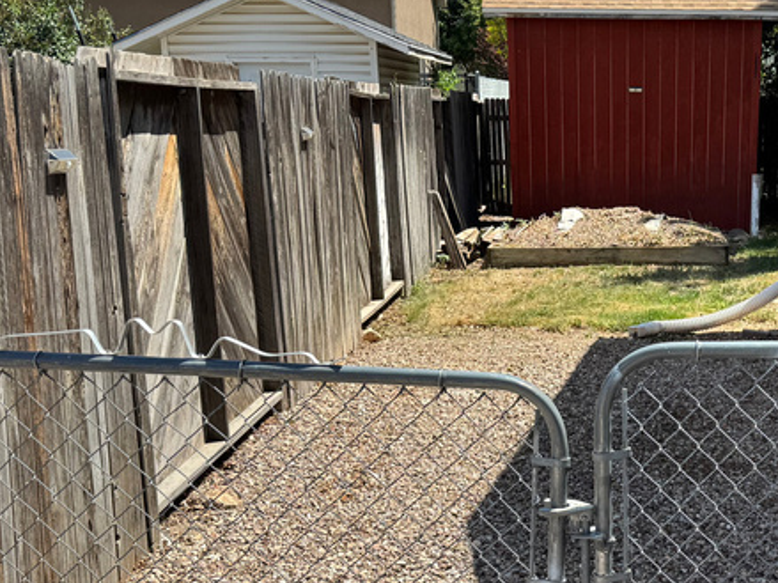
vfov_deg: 25.7
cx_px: 652
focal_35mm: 56
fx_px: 1258
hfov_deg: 33.1
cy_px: 445
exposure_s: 1/2710
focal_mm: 6.76
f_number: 1.78
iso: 80
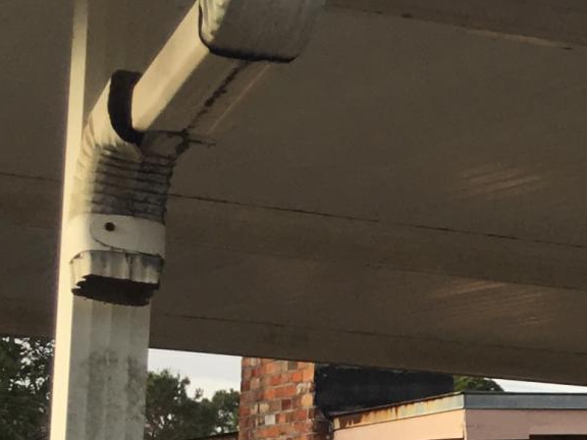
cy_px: 640
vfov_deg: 9.6
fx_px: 2561
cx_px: 1280
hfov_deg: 11.4
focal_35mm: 151
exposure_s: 1/620
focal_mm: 4.15
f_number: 2.2
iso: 25
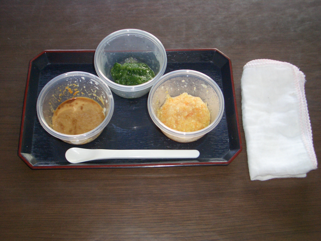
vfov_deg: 29.7
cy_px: 120
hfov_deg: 38.9
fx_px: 454
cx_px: 160
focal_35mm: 49
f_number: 3.1
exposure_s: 1/60
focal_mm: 8.2
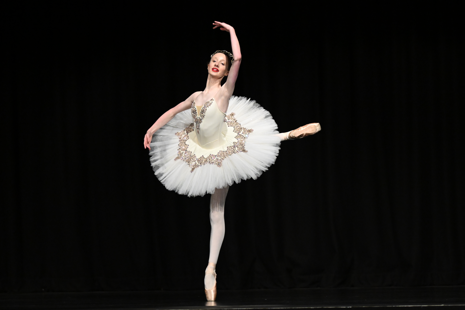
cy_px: 155
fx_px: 2415
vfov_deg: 7.3
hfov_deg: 11.0
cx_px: 232
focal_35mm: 187
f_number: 2.8
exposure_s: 1/1000
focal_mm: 125
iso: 4000
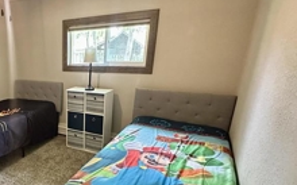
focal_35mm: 27
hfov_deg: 62.3
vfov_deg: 45.1
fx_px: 218
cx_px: 57
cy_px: 126
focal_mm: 2.22
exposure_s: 1/60
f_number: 2.2
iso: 1000
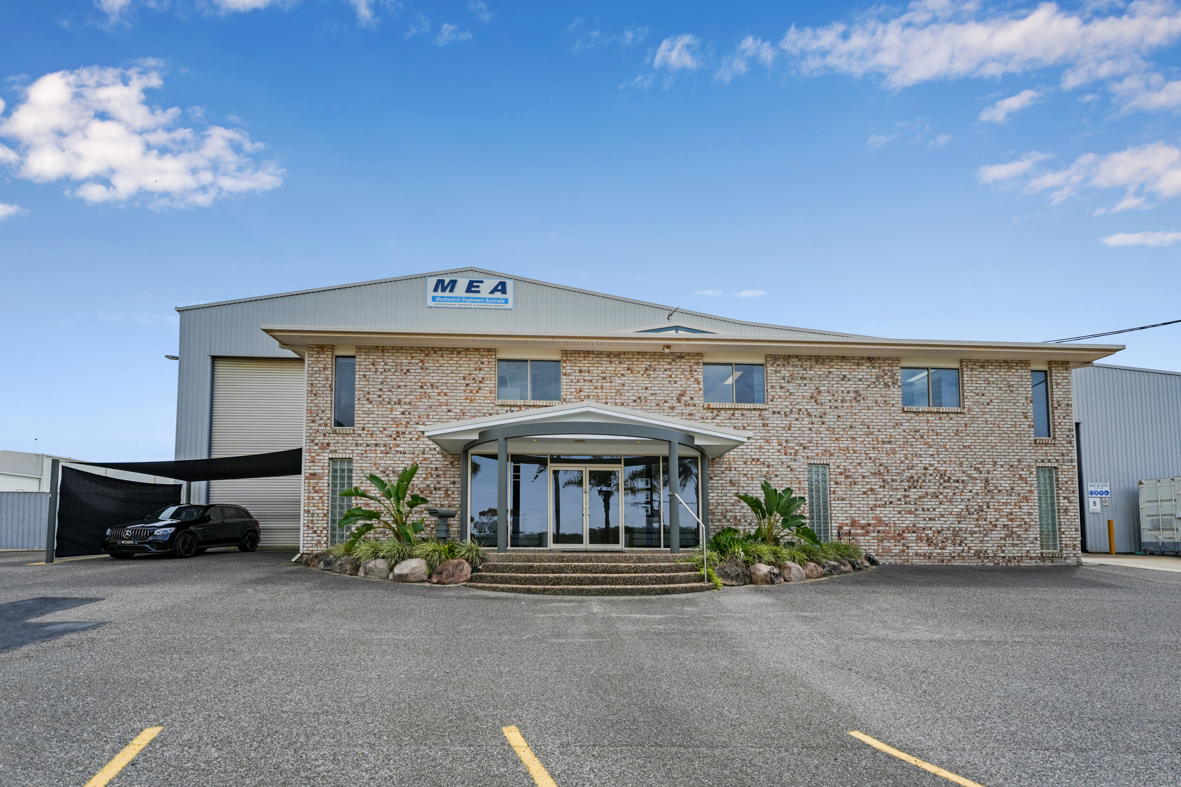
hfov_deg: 104.3
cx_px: 590
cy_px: 394
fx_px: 459
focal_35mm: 14
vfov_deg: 81.2
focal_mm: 14
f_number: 2.8
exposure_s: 1/6400
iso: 200
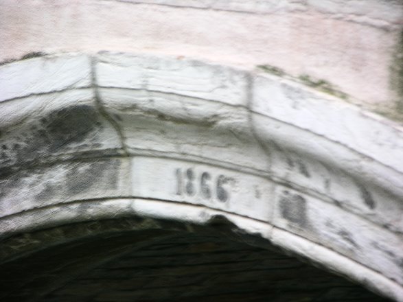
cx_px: 202
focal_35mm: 280
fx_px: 3259
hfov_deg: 7.1
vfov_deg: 5.3
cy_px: 151
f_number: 4.2
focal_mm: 71.2
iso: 50
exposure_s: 1/10.2
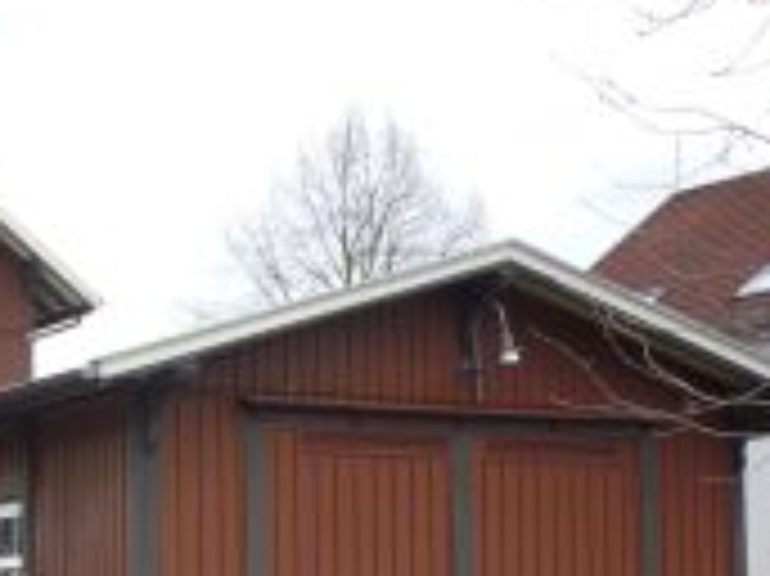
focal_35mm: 90
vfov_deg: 16.2
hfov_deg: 20.9
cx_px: -27
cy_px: 531
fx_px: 2001
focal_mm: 5.2
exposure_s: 1/320
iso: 100
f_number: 4
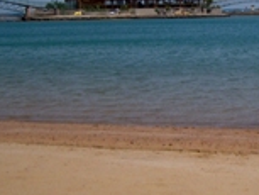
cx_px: 208
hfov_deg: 18.9
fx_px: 771
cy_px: 41
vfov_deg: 14.3
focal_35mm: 103
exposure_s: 1/500
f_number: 7.1
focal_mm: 7.4
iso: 80
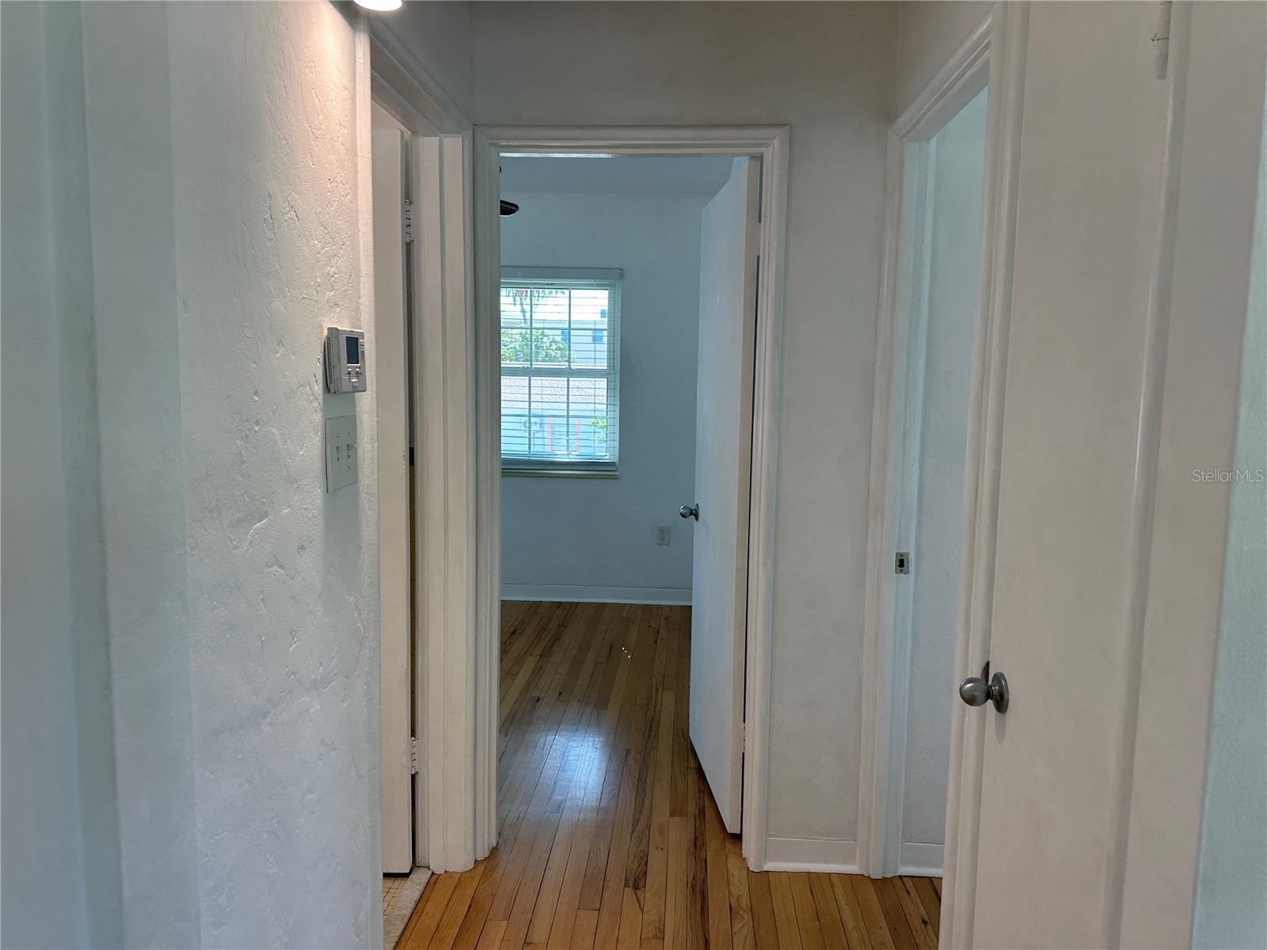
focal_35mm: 24
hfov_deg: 71.6
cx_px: 634
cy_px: 475
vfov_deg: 56.8
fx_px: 878
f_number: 1.78
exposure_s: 1/131
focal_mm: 6.86
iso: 100
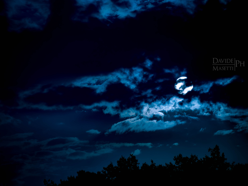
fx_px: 1977
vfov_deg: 5.4
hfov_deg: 7.2
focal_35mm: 276
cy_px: 93
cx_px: 124
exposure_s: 1/4000
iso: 200
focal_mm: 138
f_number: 5.5
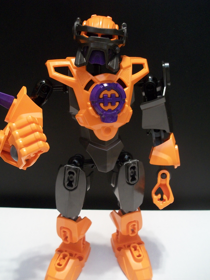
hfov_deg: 40.7
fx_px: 283
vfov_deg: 52.6
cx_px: 97
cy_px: 147
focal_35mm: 35
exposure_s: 1/8
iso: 220
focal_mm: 5.7
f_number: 2.9
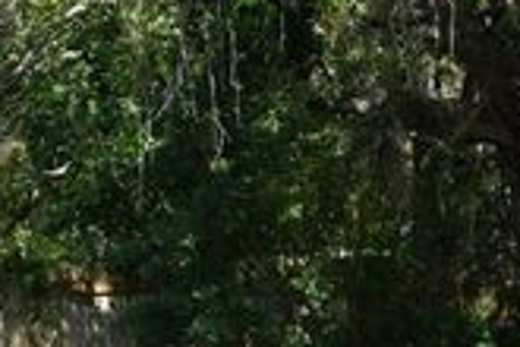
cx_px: 719
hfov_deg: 7.8
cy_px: 426
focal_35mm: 260
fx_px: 3755
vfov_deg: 5.3
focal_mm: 45
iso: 180
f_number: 8
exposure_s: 1/250
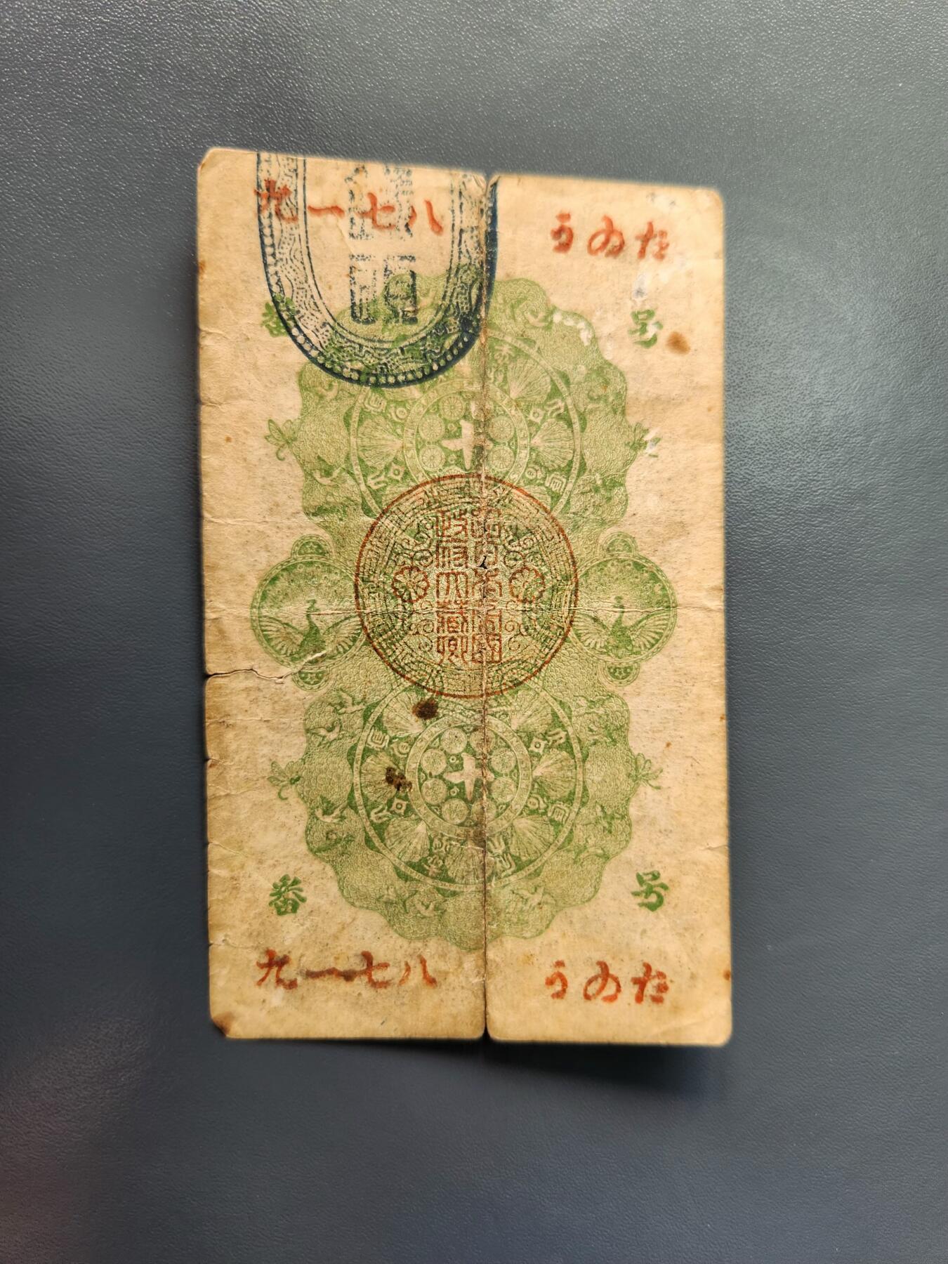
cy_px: 632
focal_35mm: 23
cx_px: 474
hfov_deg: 58.9
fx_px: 840
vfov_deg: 73.9
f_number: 1.8
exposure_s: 1/101
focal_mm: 5.4
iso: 40
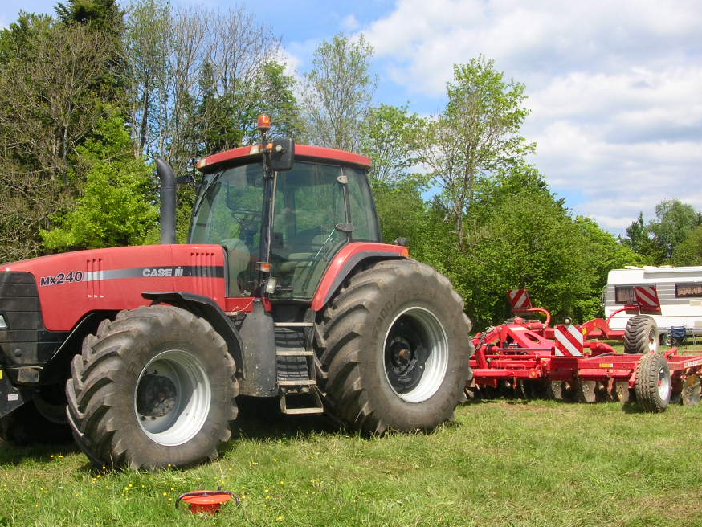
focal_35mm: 41
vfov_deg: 35.1
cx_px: 314
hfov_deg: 45.7
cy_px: 295
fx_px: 832
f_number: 5.6
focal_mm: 5.8
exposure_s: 1/222
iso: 50
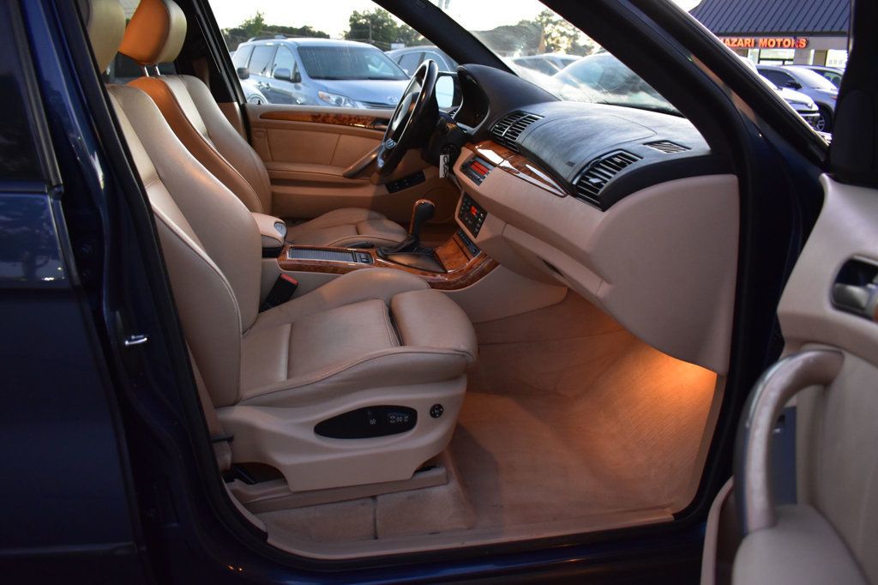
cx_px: 439
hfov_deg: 67.4
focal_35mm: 27
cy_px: 292
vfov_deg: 47.9
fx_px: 658
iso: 1600
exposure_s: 1/15
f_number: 4.5
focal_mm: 18
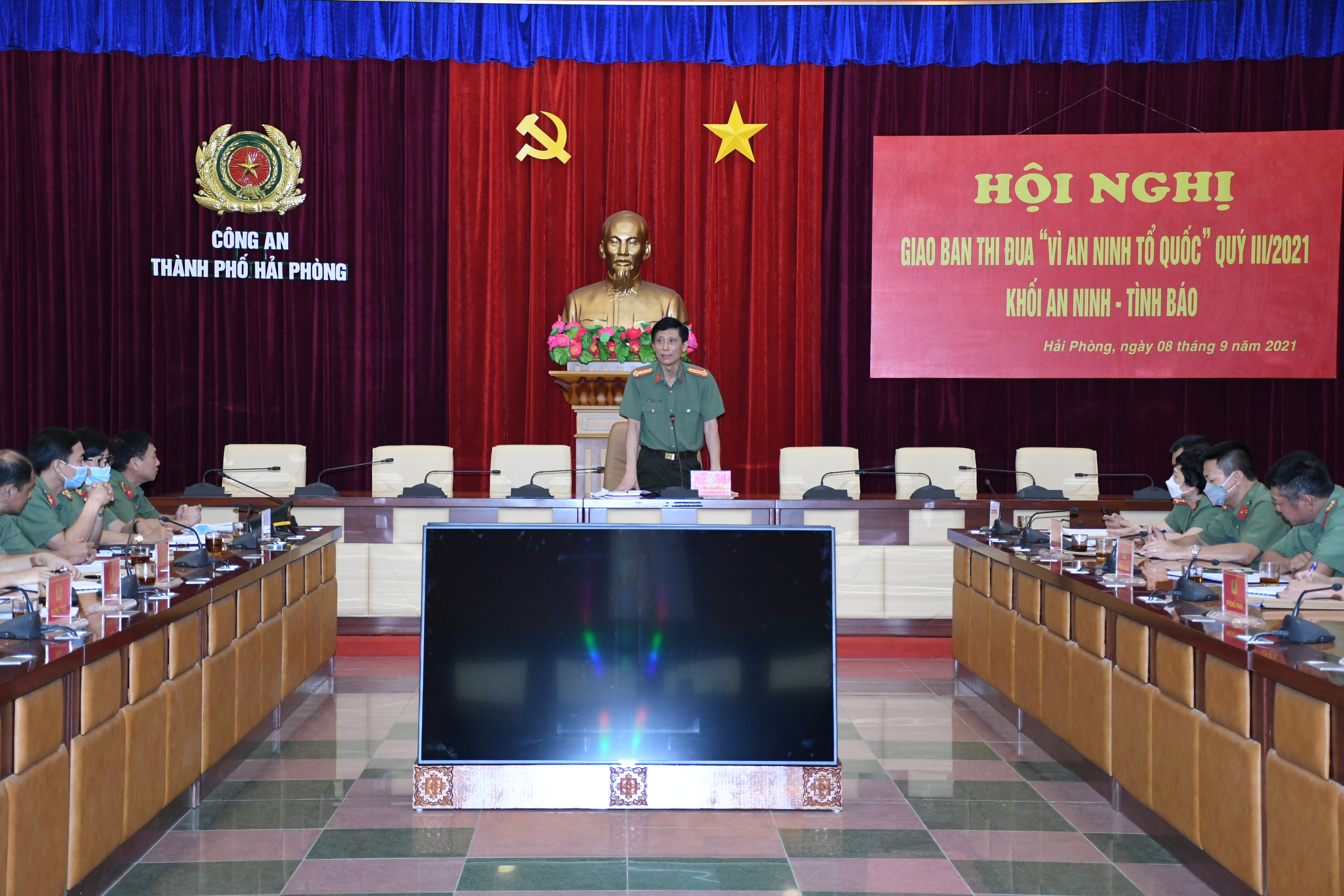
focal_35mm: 63
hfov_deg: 31.9
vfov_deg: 21.6
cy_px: 448
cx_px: 672
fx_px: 2352
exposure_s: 1/200
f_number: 4.5
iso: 2000
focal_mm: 42
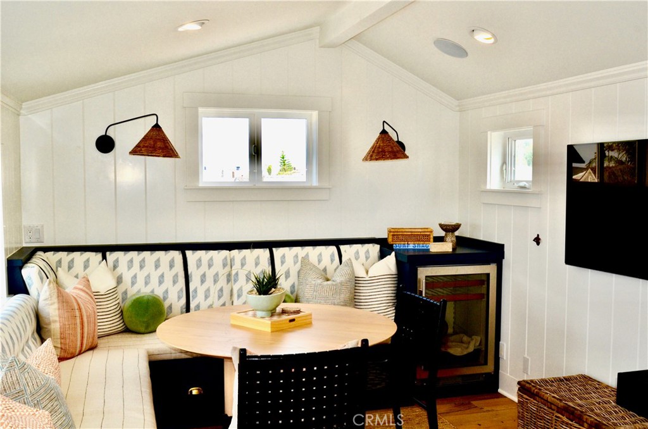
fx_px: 647
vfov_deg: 36.7
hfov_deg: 53.2
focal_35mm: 36
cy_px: 214
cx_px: 324
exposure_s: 1/250
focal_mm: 24
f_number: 9.5
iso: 800
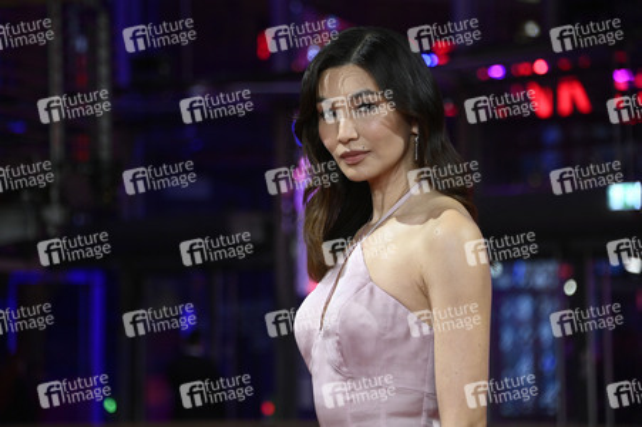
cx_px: 321
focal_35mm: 160
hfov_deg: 12.8
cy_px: 214
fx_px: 2851
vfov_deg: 8.6
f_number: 5.6
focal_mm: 160
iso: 4000
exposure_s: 1/250
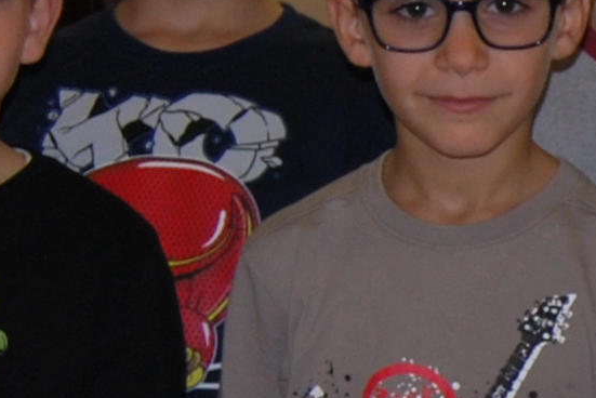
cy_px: 556
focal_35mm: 232
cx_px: 1080
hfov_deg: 8.5
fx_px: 3843
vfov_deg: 5.9
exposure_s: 1/60
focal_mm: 22
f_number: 3.8
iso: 200
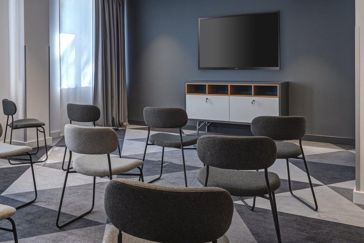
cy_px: 69
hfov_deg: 46.5
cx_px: 85
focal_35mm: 40
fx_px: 404
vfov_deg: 32.9
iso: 100
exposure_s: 1/6
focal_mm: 22
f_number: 9
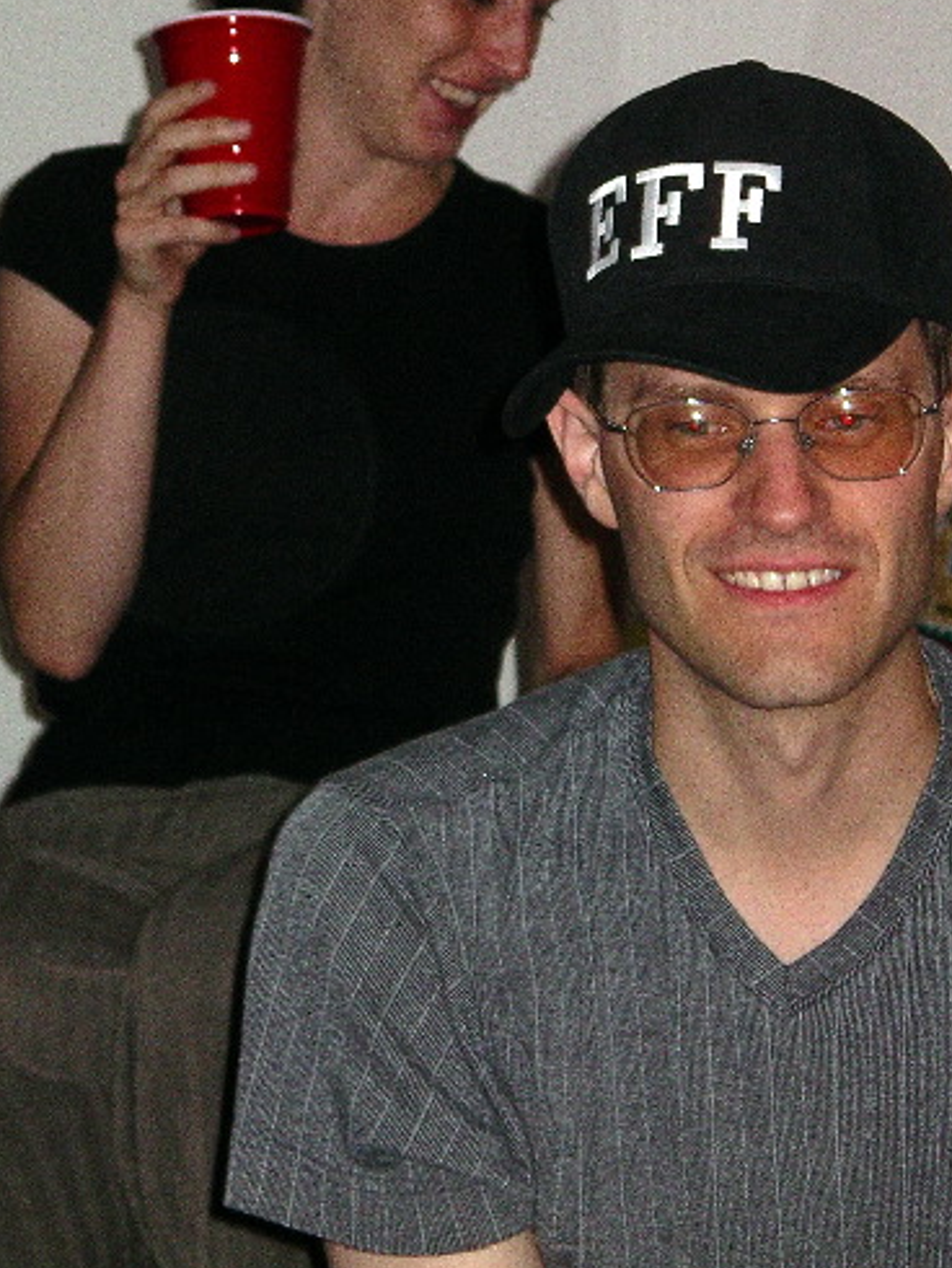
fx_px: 6815
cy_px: 290
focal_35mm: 186
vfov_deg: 10.6
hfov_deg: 8.0
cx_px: 220
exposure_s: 1/76
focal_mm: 23.8
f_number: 4
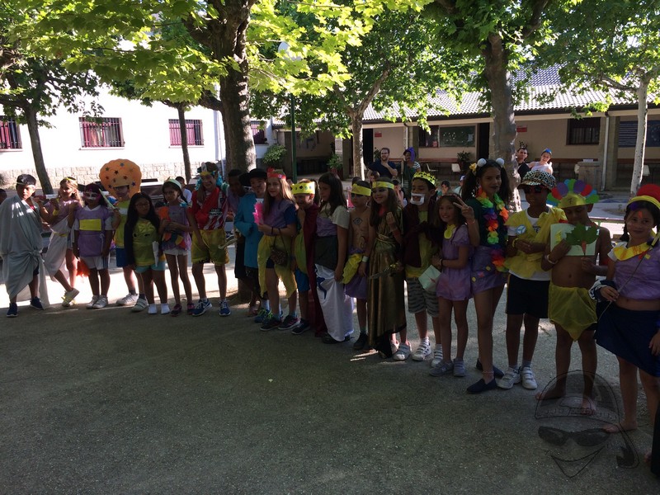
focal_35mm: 29
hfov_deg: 61.7
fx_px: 553
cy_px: 248
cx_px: 330
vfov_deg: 48.2
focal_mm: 4.15
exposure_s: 1/326
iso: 32
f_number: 2.2
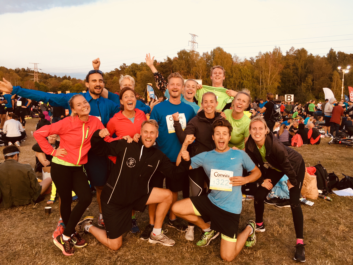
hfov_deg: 61.7
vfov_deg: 48.2
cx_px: 176
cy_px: 132
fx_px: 296
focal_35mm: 29
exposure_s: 1/100
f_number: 2.2
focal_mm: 4.15
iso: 40
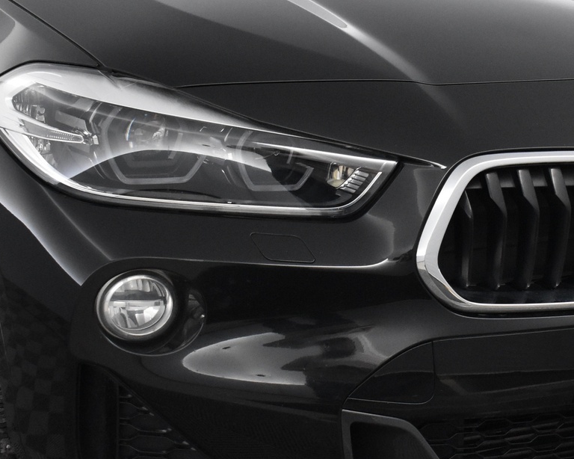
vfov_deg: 16.2
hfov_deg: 20.0
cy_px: 260
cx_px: 426
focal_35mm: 95
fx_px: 1613
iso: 3200
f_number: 5.6
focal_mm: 32
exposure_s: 1/125
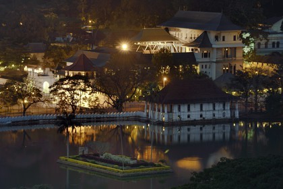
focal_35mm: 190
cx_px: 142
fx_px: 1493
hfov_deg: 10.8
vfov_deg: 7.2
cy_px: 94
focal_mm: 190
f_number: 5
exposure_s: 2
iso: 400
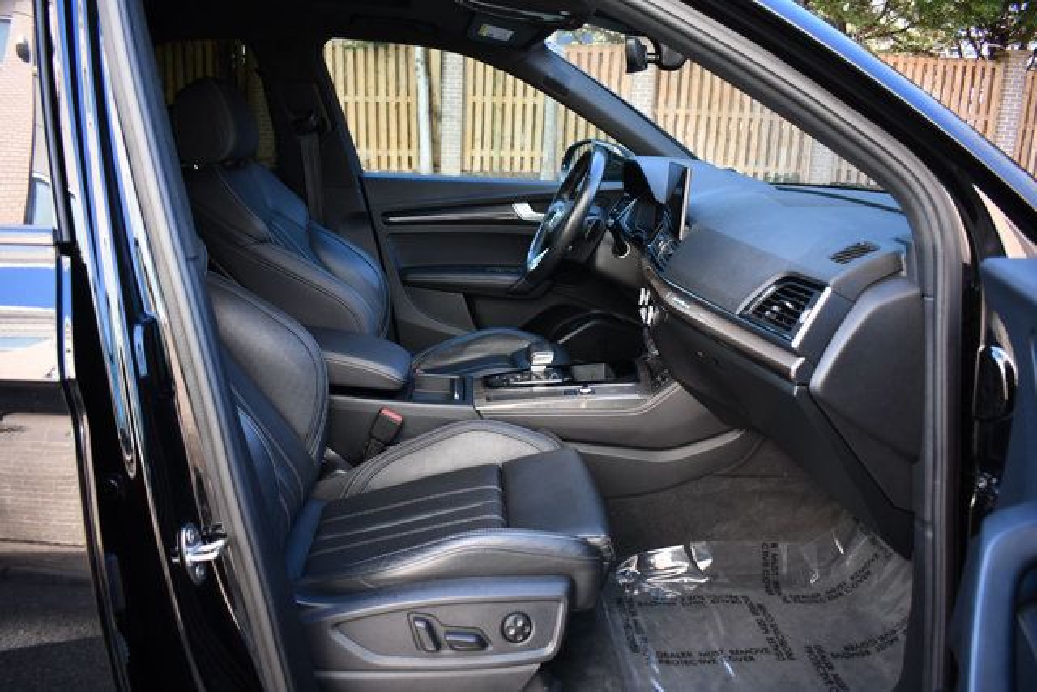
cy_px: 346
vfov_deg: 48.0
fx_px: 778
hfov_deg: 67.4
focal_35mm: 27
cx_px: 518
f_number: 3.5
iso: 800
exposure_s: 1/200
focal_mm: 18
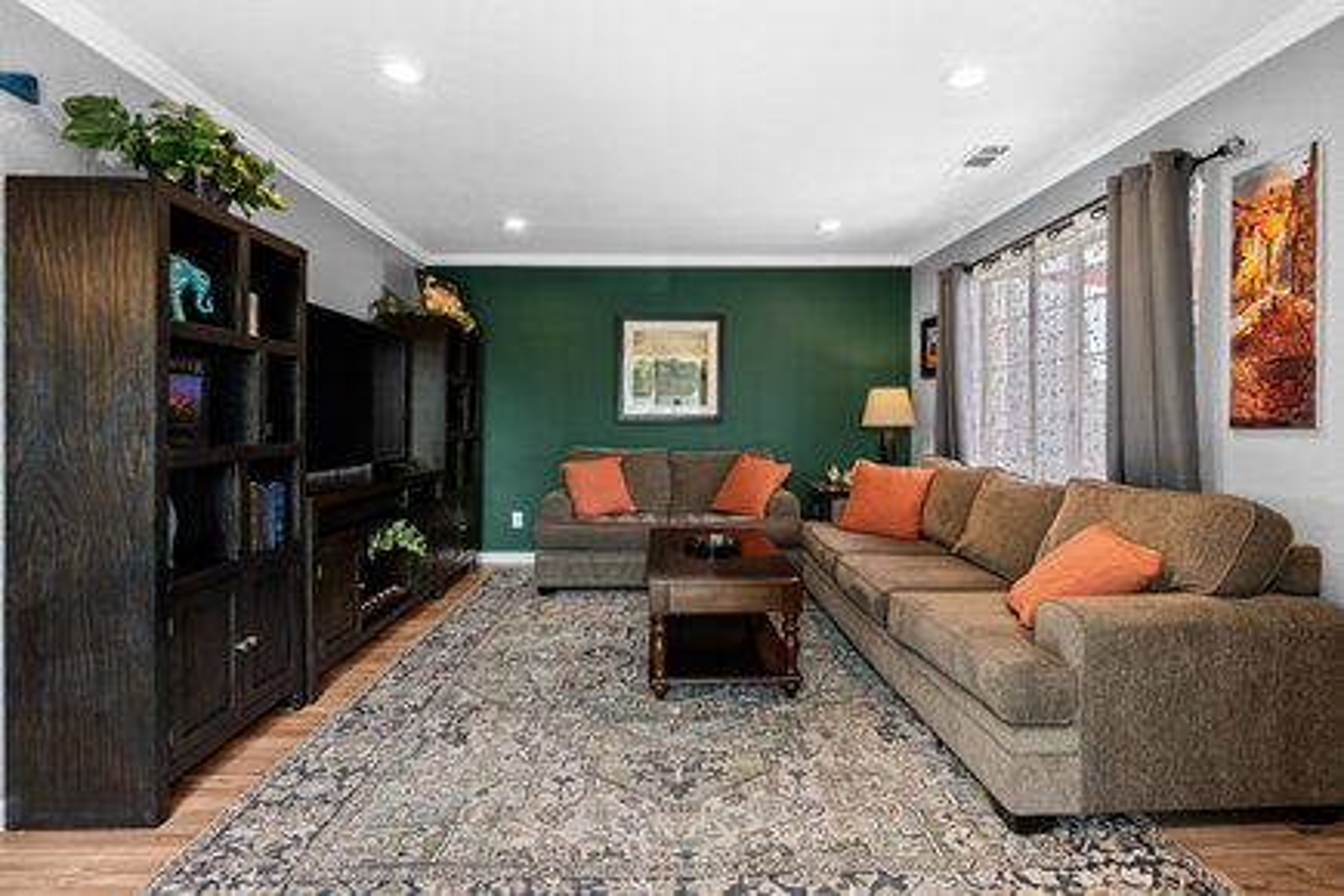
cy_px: 448
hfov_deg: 93.3
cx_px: 672
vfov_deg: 70.4
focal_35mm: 17
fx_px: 635
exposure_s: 1/1.25
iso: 100
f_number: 11
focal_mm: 17
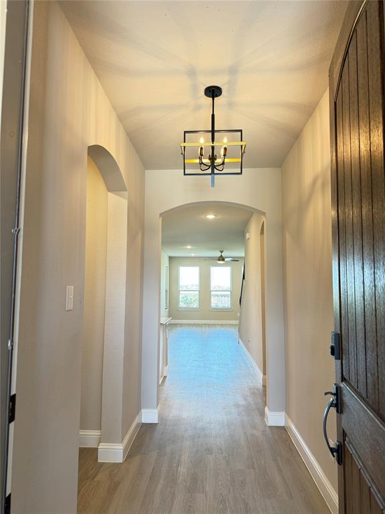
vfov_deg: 71.6
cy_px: 257
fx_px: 356
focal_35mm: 24
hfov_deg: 56.8
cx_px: 192
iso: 125
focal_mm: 6.76
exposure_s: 1/60
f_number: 1.78
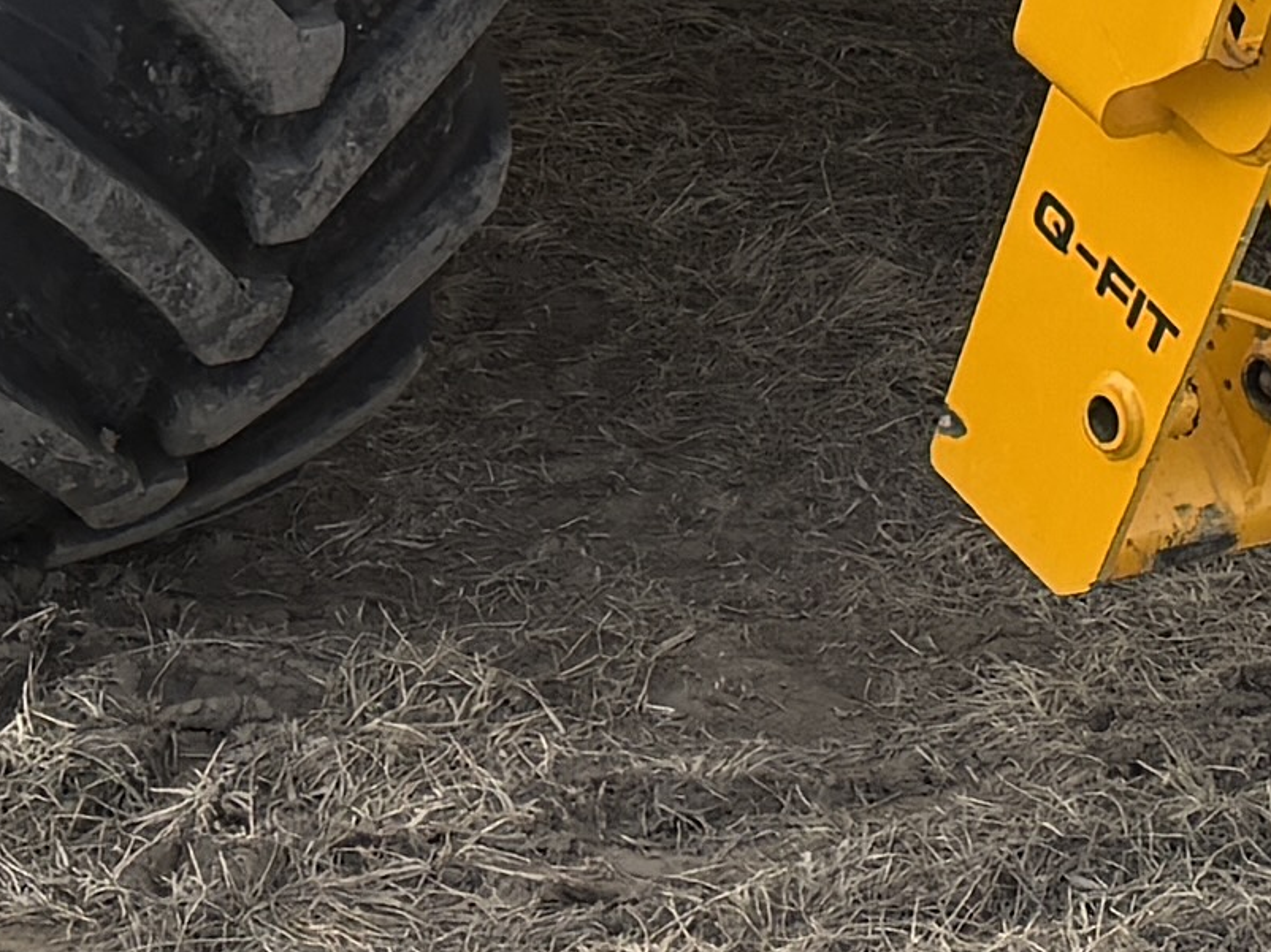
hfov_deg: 11.6
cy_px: -944
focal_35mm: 171
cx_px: 791
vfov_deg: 8.3
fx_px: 6277
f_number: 1.78
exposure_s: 1/979
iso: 100
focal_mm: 6.76
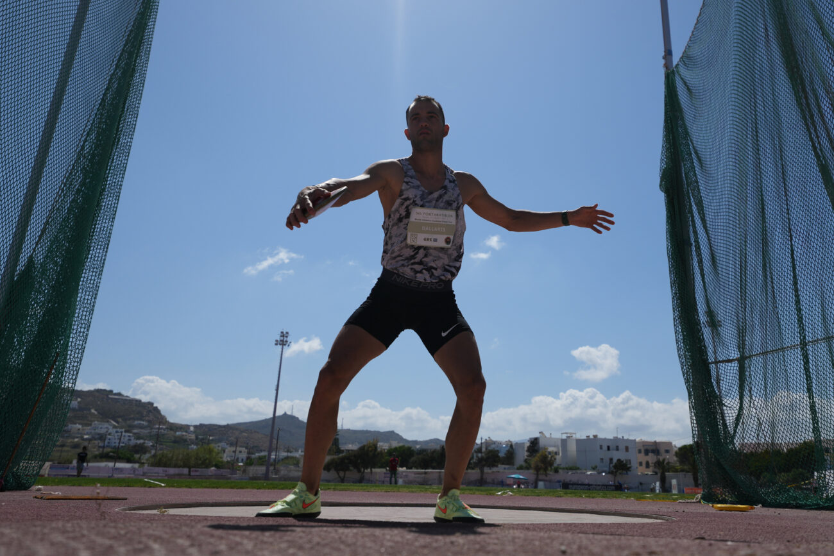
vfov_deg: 57.2
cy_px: 278
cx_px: 417
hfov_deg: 78.6
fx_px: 510
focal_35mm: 22
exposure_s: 1/8000
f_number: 2.8
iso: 160
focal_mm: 22
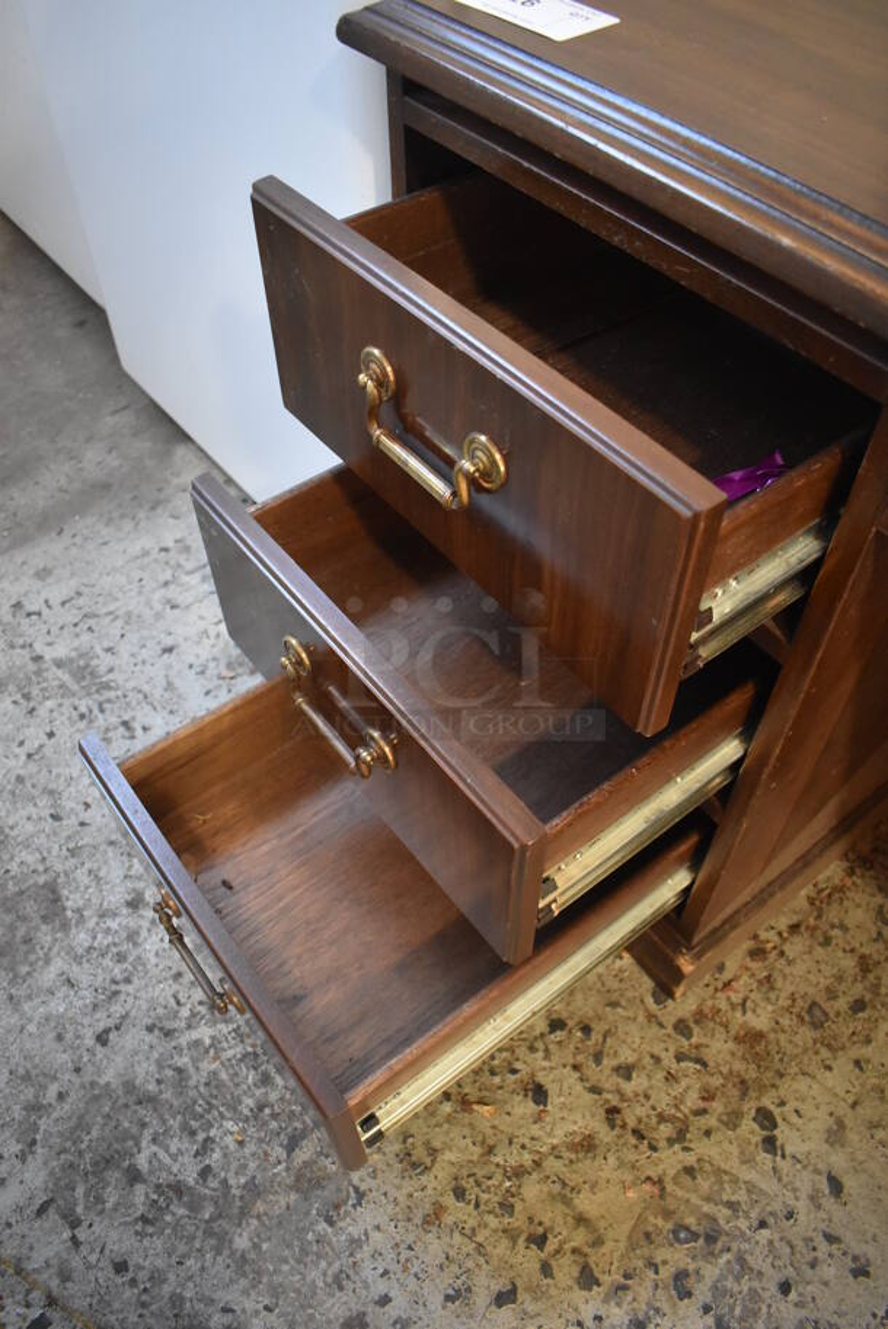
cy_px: 664
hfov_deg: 48.0
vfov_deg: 67.3
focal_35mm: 27
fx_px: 997
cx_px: 444
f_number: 3.5
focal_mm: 18
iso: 3200
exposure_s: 1/125
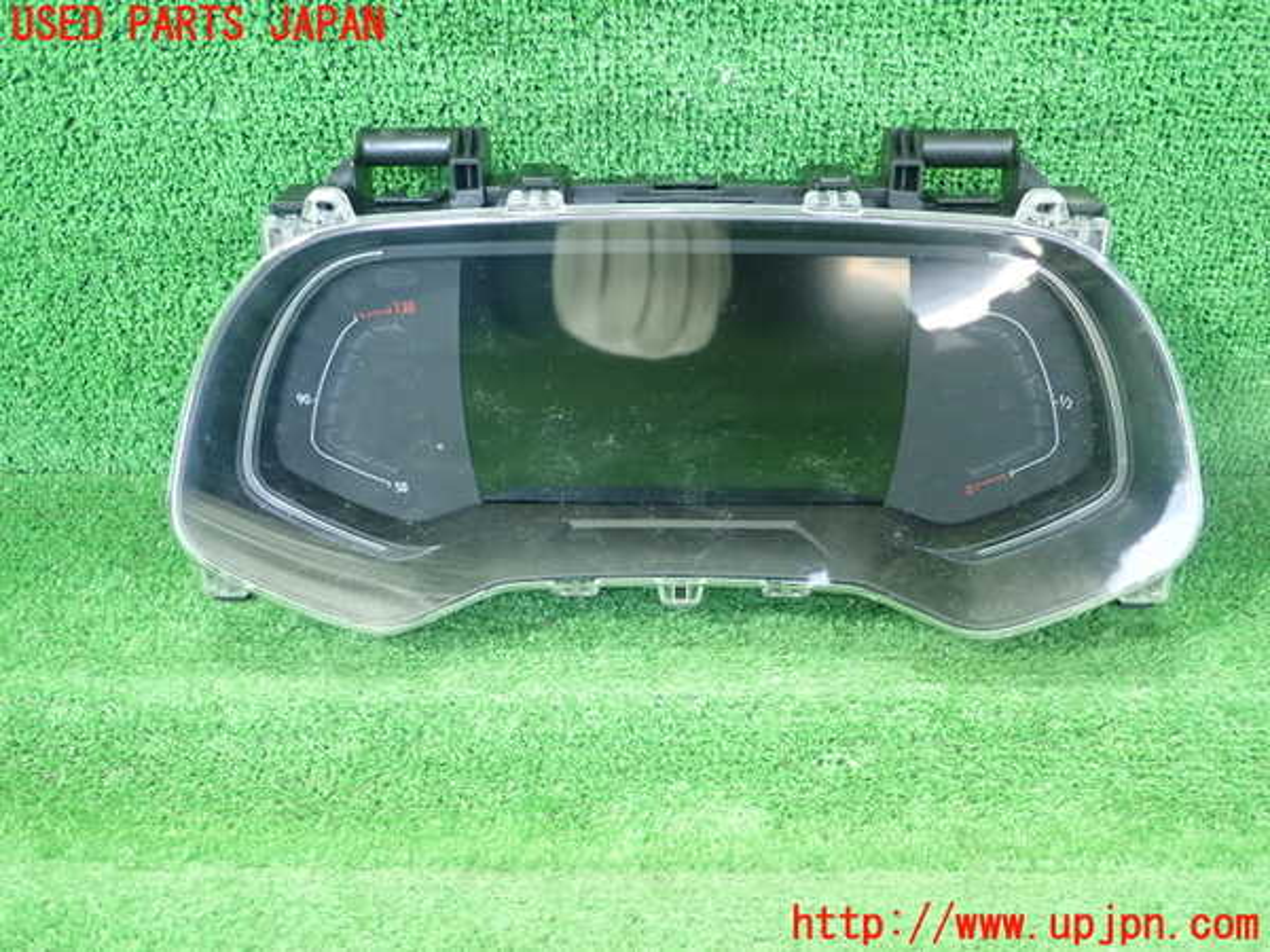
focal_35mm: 30
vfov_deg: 46.8
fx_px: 1101
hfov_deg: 60.0
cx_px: 635
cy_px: 476
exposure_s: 1/80
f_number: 2.3
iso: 800
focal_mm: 5.5
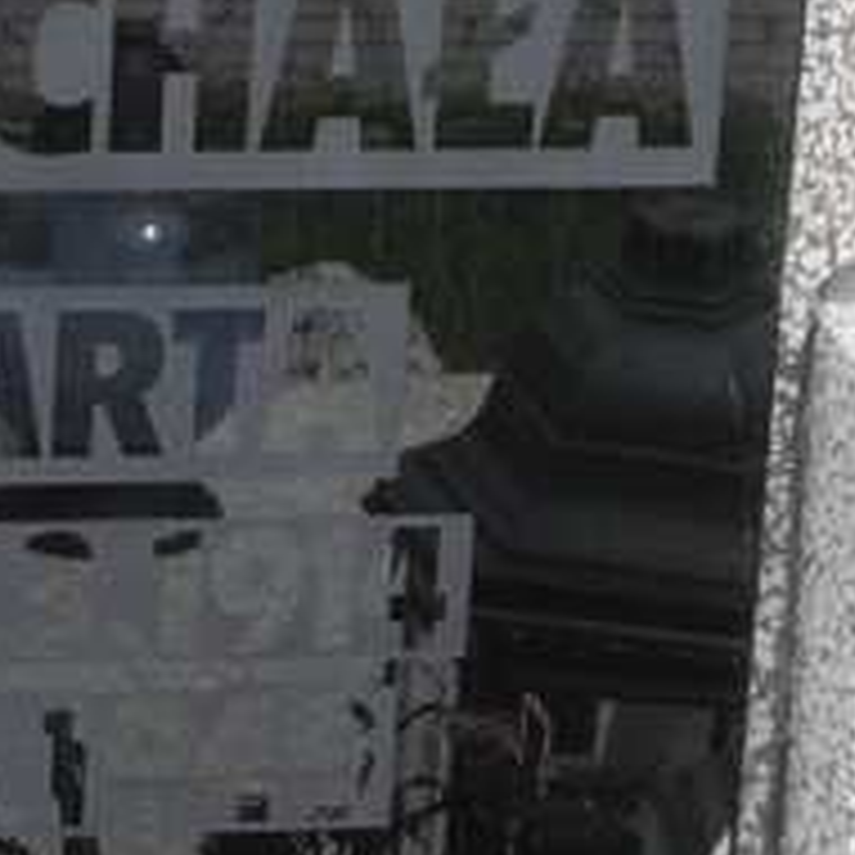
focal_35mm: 253
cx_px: 261
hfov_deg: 6.9
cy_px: 531
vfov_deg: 6.9
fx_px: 7070
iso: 100
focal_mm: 14.5
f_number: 4
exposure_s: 1/320
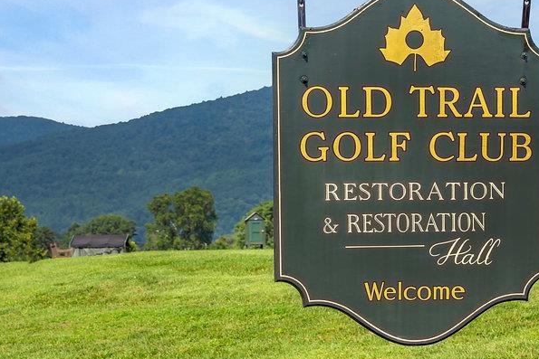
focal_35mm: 129
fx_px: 1932
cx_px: 274
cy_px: 102
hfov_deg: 15.9
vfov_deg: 10.6
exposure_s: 1/500
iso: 140
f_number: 8
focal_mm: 50
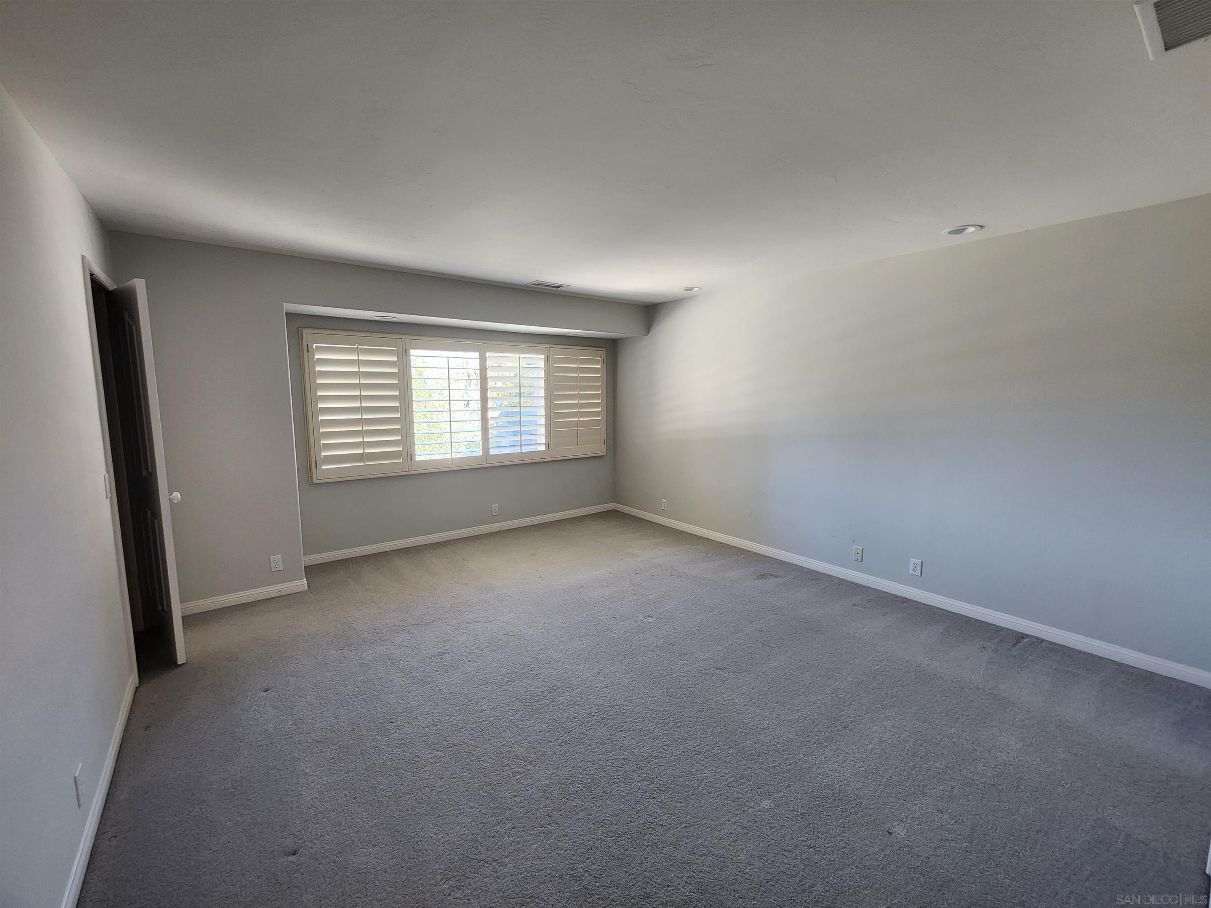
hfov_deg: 106.2
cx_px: 606
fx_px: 455
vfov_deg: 89.9
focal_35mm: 13
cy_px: 454
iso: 250
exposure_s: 1/60
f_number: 2.2
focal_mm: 2.2
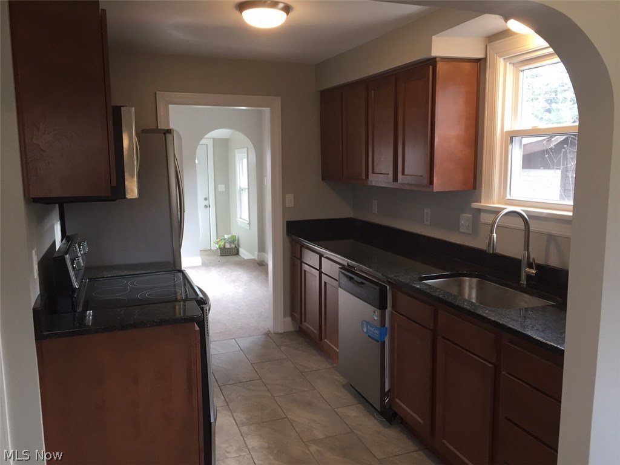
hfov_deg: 61.7
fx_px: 519
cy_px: 232
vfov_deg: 48.2
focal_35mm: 29
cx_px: 310
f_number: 2.2
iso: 32
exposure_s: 1/30
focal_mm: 4.15
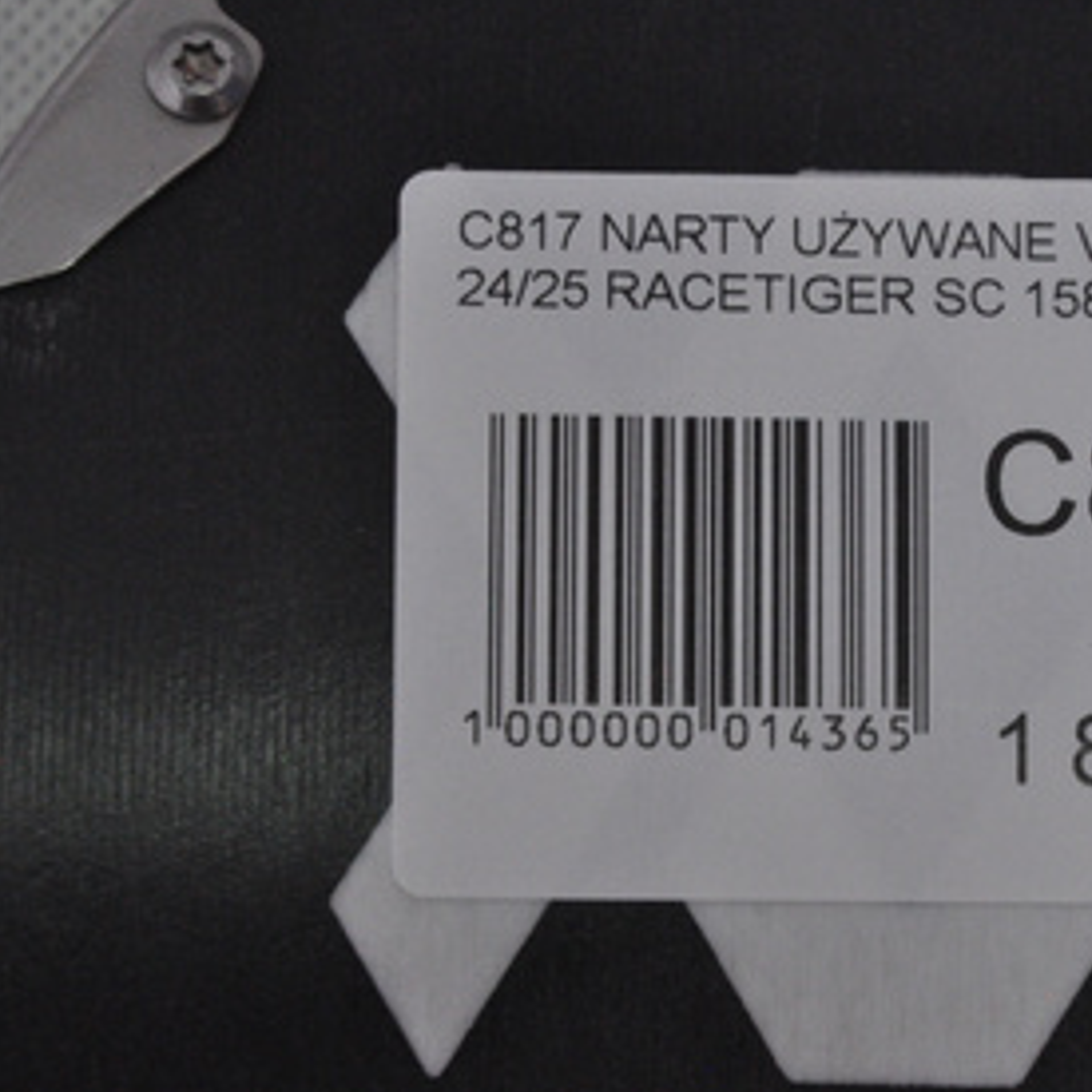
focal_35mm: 219
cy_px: 572
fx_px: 7805
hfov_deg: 8.0
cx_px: 889
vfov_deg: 8.0
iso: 3200
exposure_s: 1/125
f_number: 8
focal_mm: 105
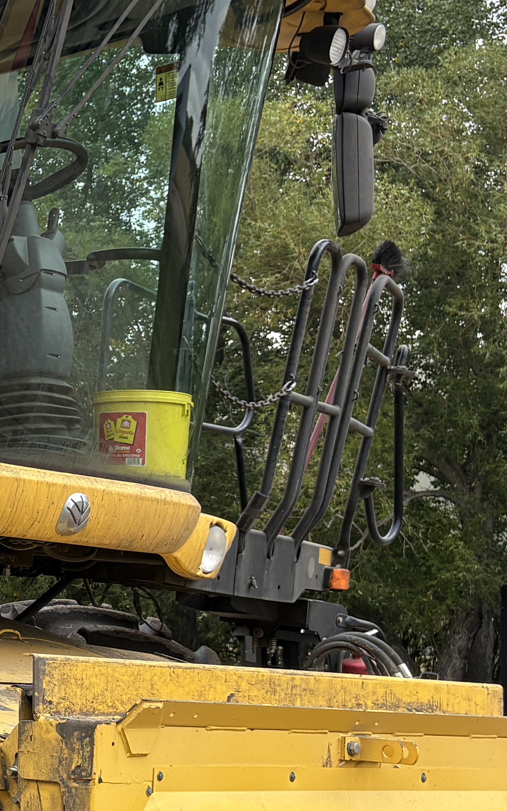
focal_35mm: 80
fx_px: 1769
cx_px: -441
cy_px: 473
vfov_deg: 25.8
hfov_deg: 14.2
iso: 64
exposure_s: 1/1287
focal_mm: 5.96
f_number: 1.6
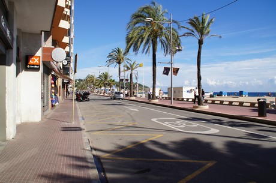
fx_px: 207
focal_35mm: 27
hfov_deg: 67.5
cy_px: 92
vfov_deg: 47.8
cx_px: 138
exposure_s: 1/125
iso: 100
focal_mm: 18
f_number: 11
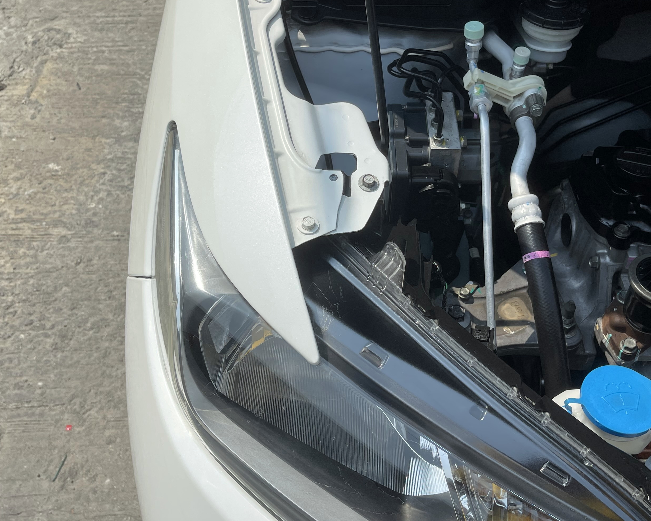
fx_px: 771
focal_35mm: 40
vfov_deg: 37.2
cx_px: 354
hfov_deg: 45.7
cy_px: 215
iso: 32
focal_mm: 5.1
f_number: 1.6
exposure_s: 1/4202
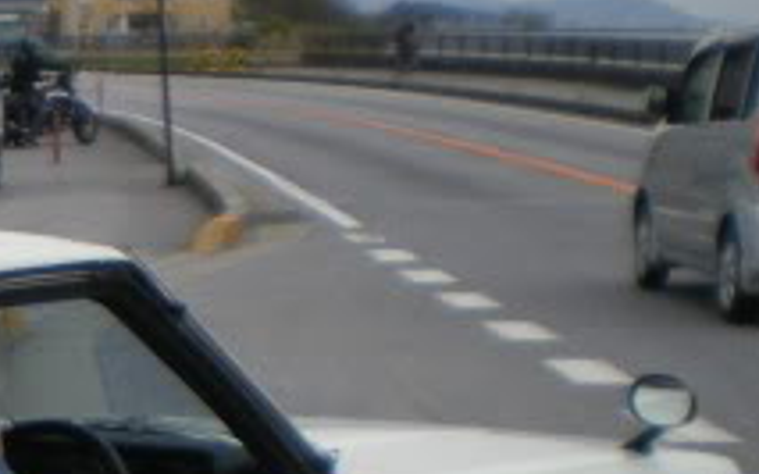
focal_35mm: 143
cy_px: 798
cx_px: -527
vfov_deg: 8.8
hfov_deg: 13.4
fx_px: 2957
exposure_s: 1/400
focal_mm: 6.3
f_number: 4.6
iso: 50
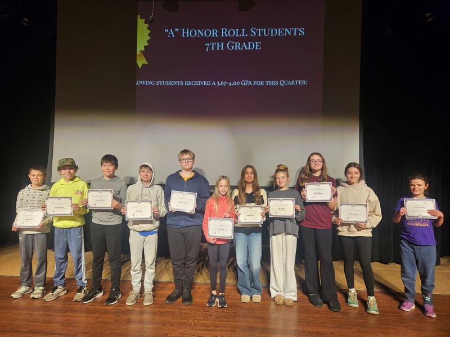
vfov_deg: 58.9
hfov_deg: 73.9
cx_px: 225
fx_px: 299
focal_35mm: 23
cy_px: 168
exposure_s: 1/59
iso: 40
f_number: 1.8
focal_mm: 5.4
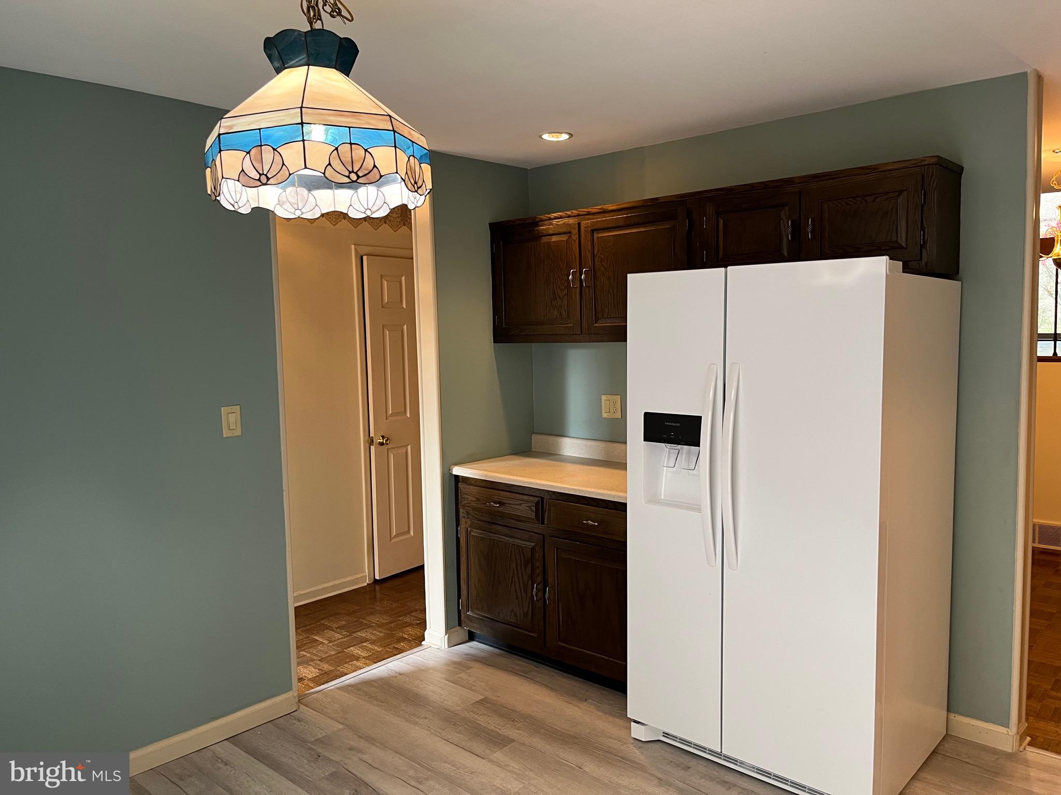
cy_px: 398
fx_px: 797
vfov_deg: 53.1
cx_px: 530
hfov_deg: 67.3
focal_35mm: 26
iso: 125
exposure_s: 1/60
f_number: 1.6
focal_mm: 5.1
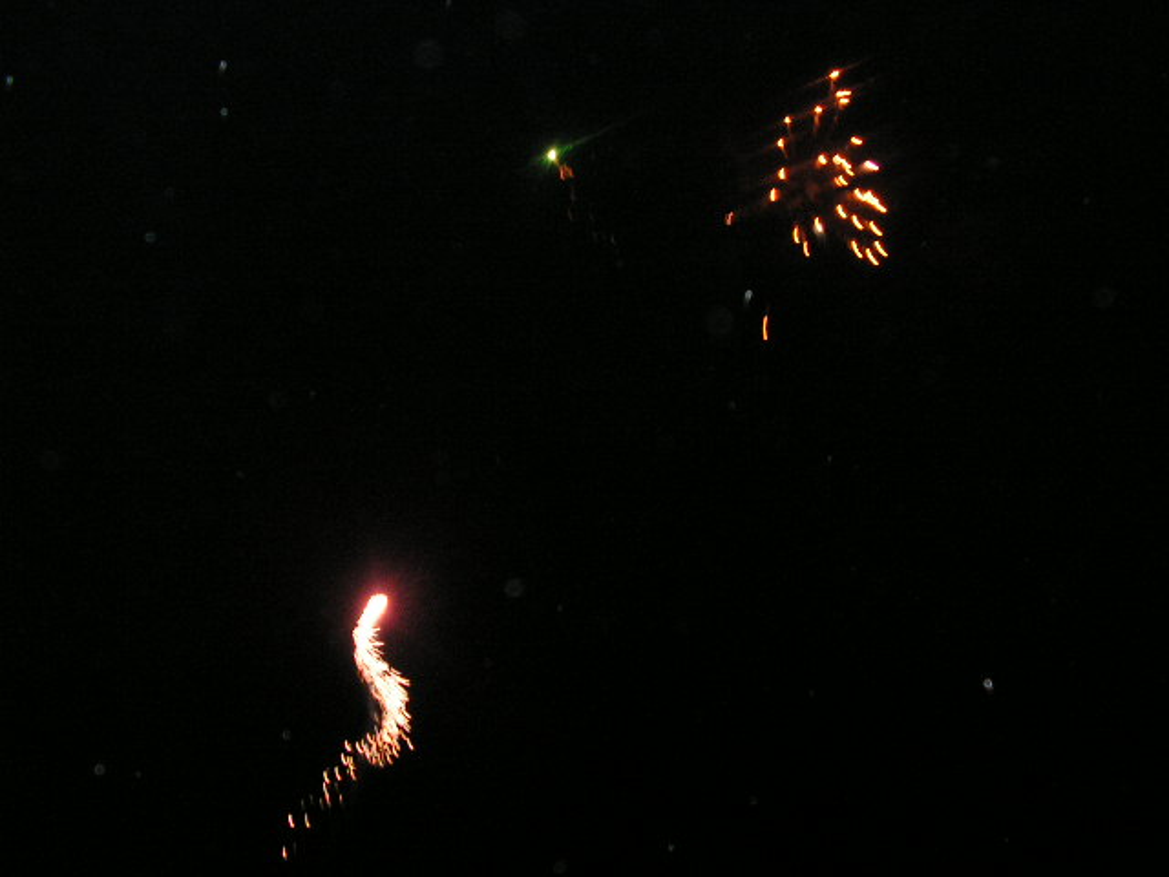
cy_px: 438
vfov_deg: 39.7
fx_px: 1216
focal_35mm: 36
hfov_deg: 51.4
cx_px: 584
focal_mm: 6
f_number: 3.2
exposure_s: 1/40
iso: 200
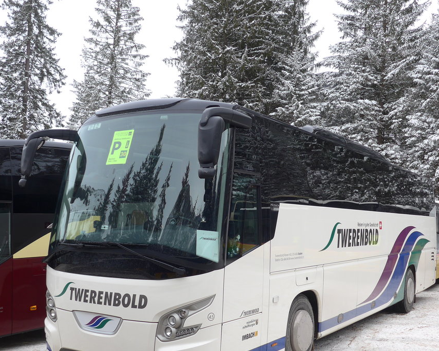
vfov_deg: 37.3
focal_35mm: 40
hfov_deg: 45.8
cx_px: 209
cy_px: 199
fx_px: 520
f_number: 2.8
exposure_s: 1/320
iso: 80
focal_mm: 6
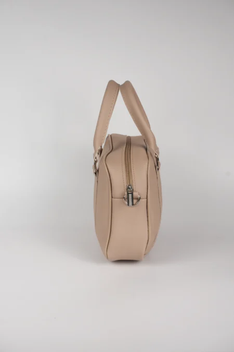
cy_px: 176
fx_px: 731
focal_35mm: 75
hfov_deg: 18.2
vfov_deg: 27.0
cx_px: 117
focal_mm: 50
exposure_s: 1/10
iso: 160
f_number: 11
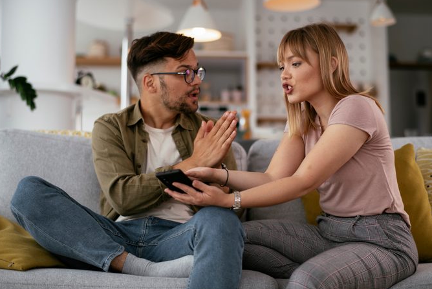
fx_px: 708
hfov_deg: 33.9
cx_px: 213
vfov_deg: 23.0
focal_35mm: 59
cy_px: 144
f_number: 2
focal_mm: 58
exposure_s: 1/400
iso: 200
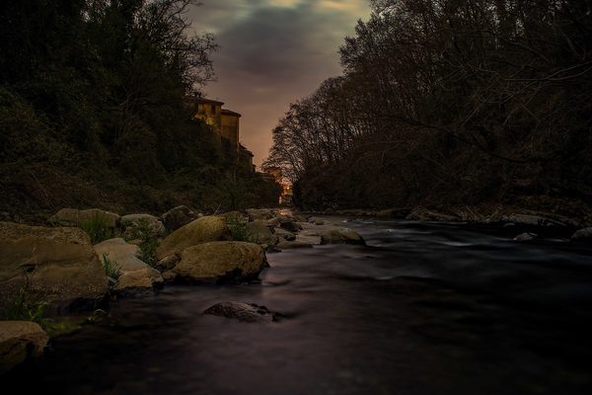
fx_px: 460
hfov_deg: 65.5
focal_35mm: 28
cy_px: 198
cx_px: 296
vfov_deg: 46.4
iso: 100
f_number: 4
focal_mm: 28
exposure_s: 30
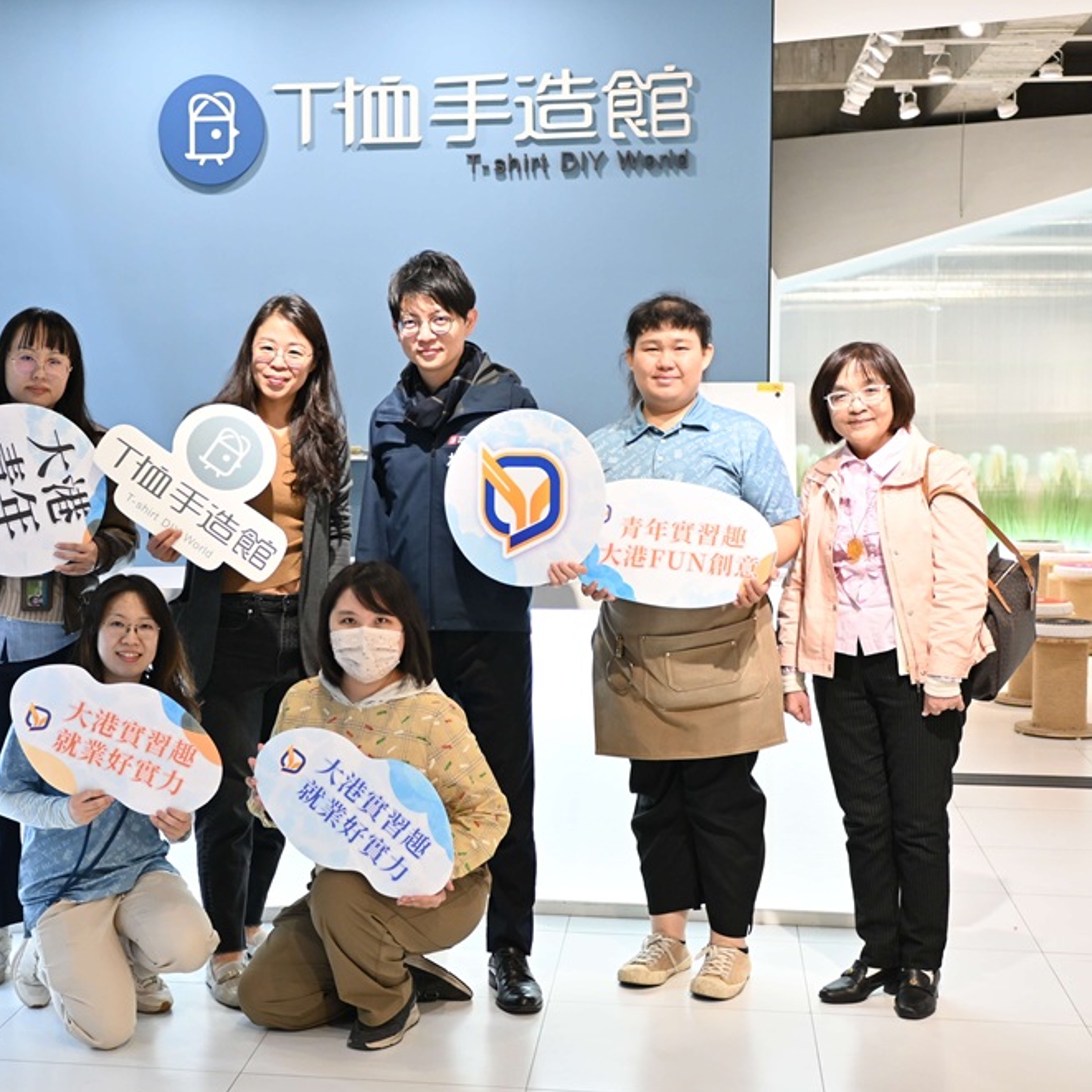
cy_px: 548
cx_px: 368
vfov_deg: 31.6
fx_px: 1927
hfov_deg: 31.4
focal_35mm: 54
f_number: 2.8
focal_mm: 28
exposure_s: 1/125
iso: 1000
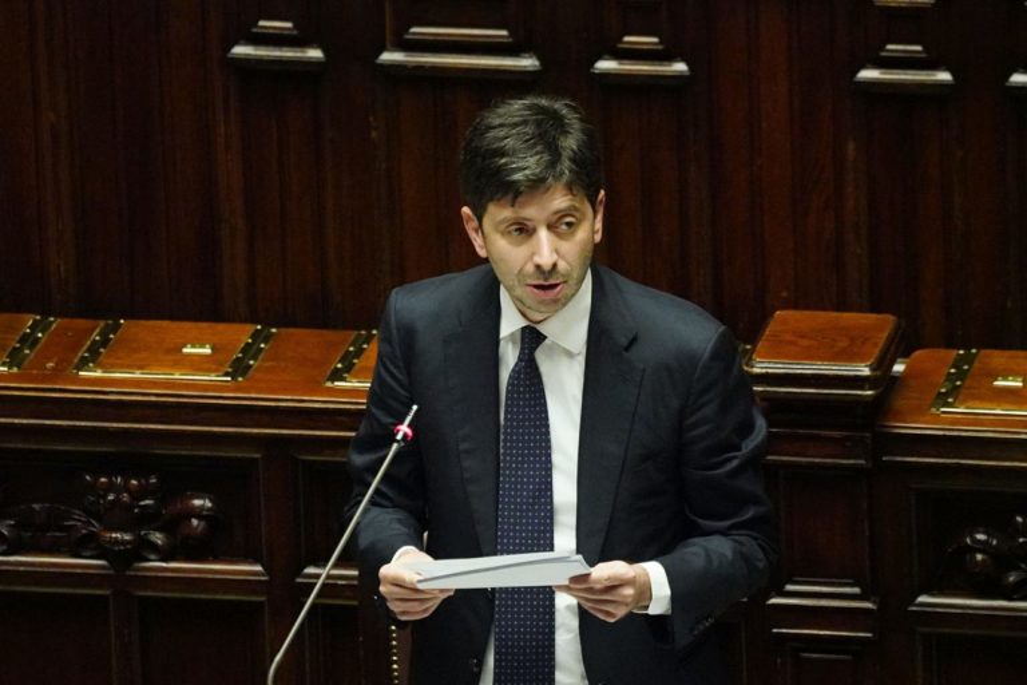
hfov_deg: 3.4
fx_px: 17115
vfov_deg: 2.3
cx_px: 514
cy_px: 342
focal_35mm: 600
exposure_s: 1/160
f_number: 5.6
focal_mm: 400
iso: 16000
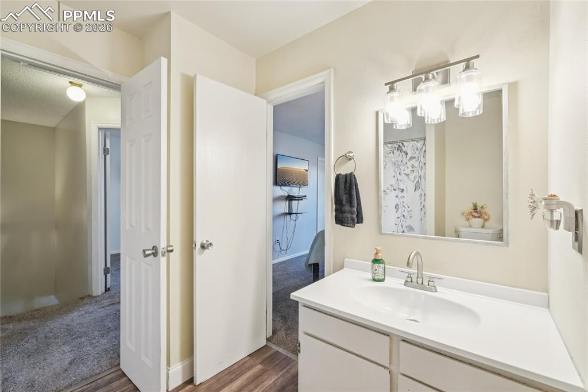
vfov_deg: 77.3
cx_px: 294
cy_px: 196
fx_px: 245
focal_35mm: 15
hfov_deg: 100.4
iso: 800
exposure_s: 1/4
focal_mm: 10
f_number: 8
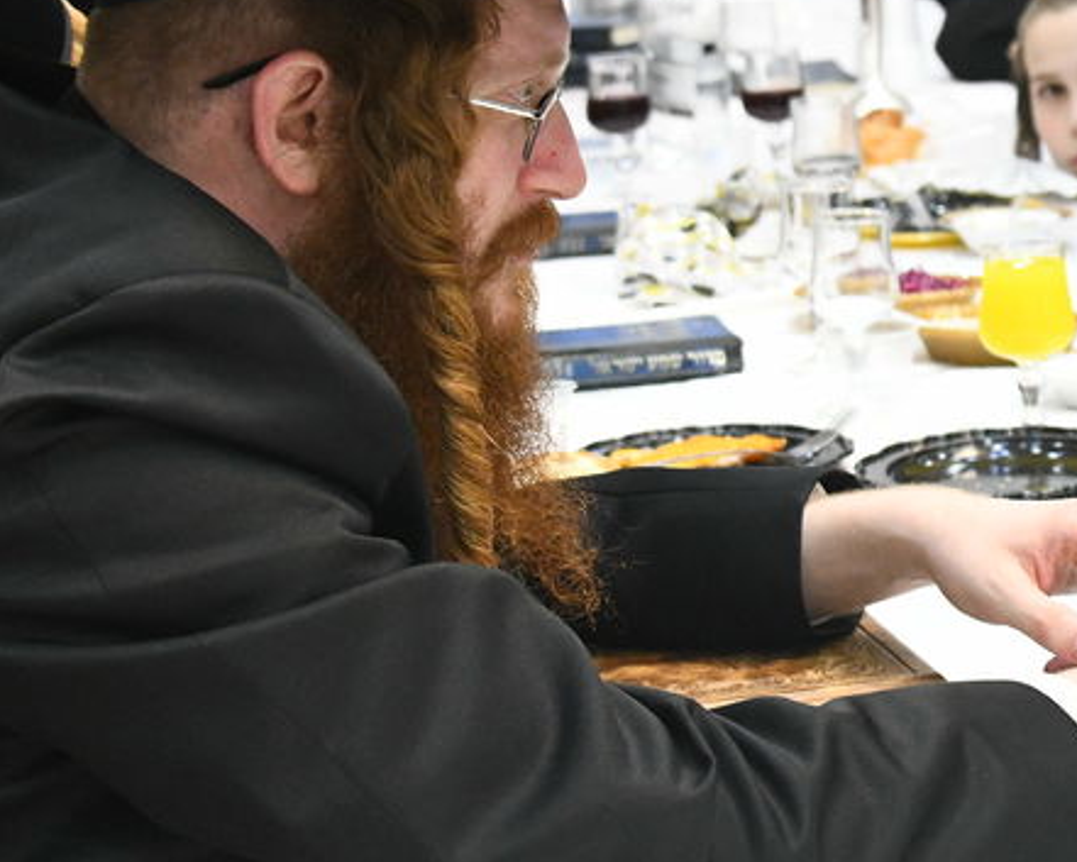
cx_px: 1194
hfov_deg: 15.0
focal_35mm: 125
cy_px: 204
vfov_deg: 12.3
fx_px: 3985
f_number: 5
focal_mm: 42
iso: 4000
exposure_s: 1/200
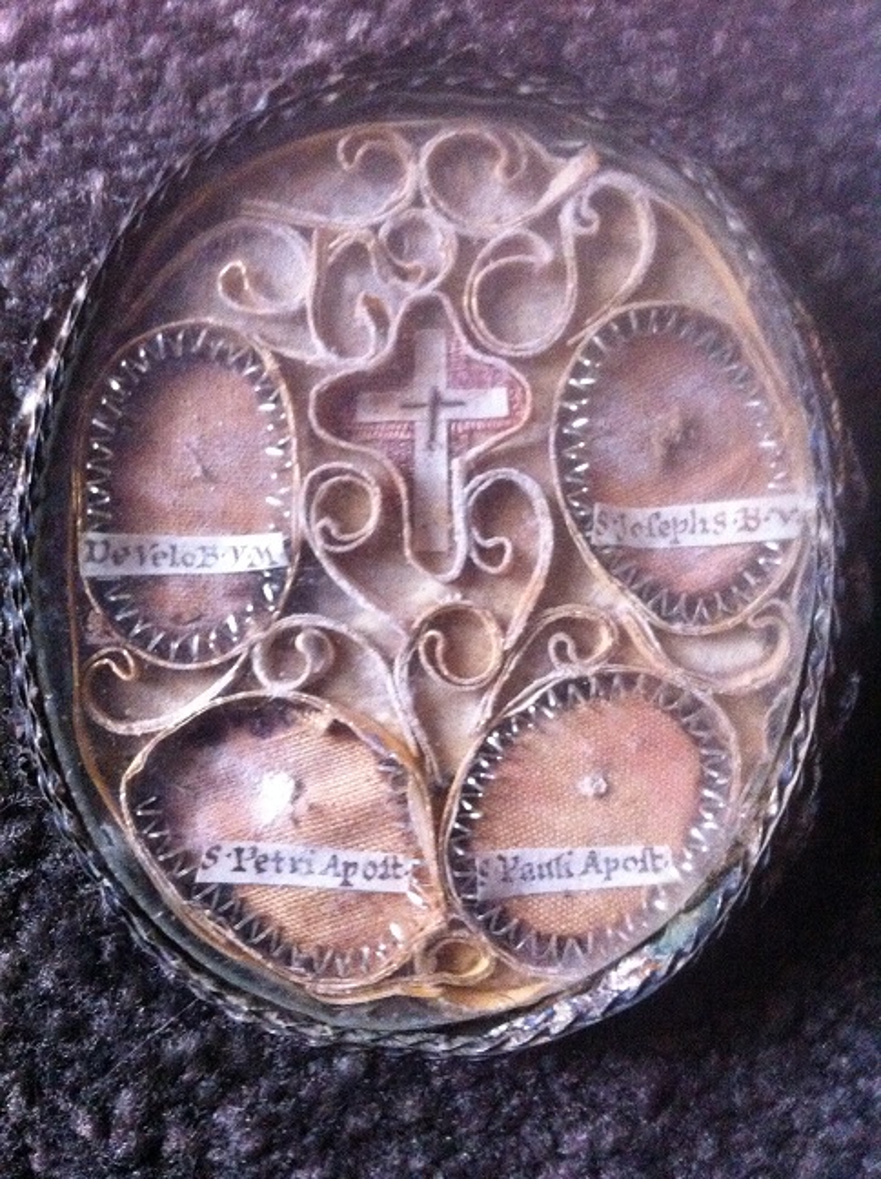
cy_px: 590
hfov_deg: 40.6
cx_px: 440
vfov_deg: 52.7
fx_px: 1191
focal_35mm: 35
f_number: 2.8
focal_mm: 3.85
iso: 800
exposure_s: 1/15
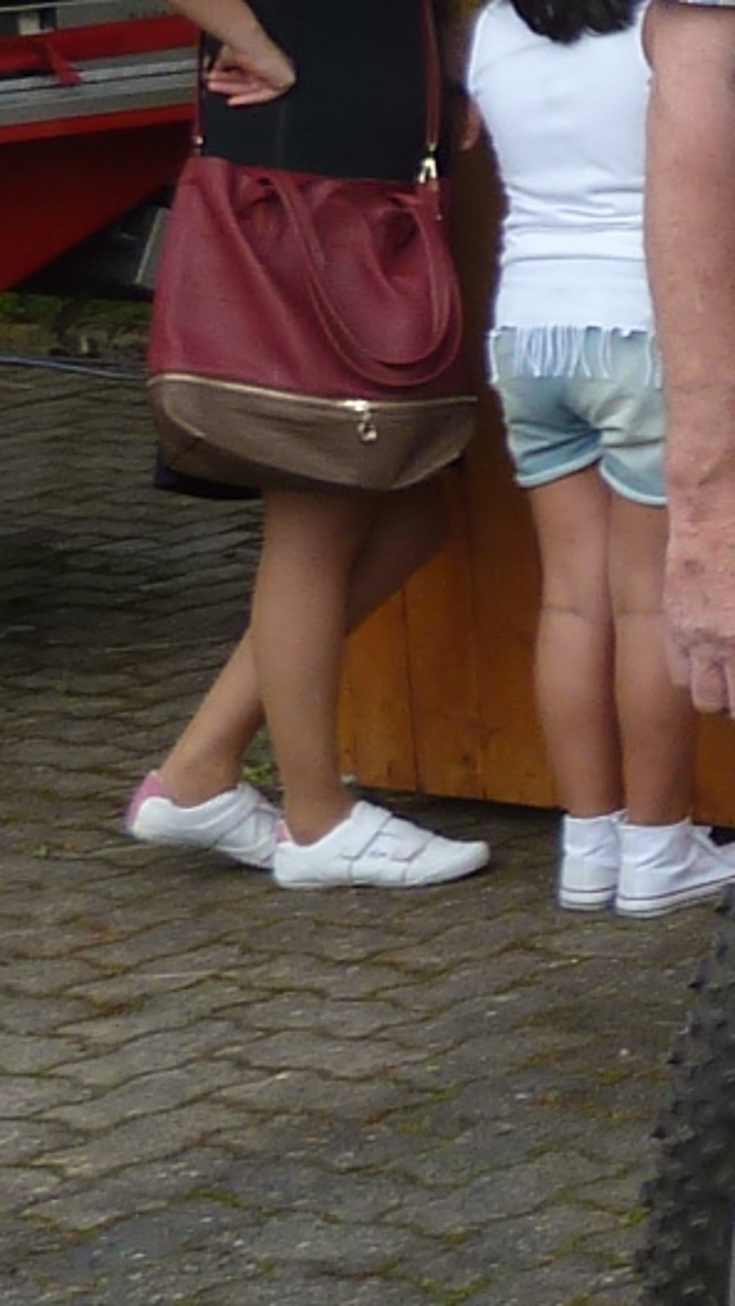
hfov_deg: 7.8
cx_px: 2314
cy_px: 257
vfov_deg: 16.1
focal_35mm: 132
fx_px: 4573
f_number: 3.3
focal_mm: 4.1
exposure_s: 1/160
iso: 80
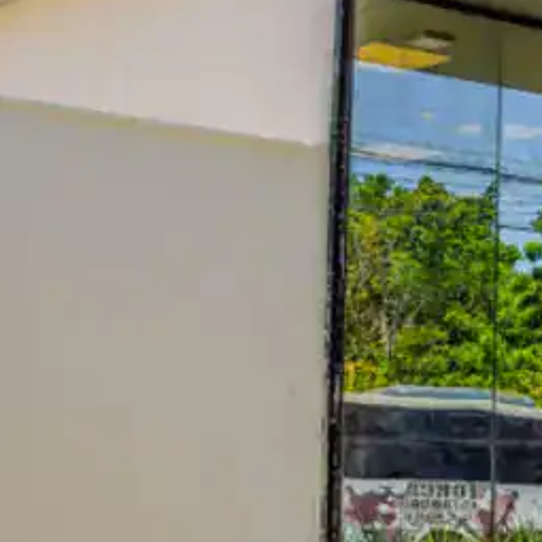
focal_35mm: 96
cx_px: 760
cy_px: 234
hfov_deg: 16.8
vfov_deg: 18.1
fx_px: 1701
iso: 100
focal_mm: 24
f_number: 5
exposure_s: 1/640
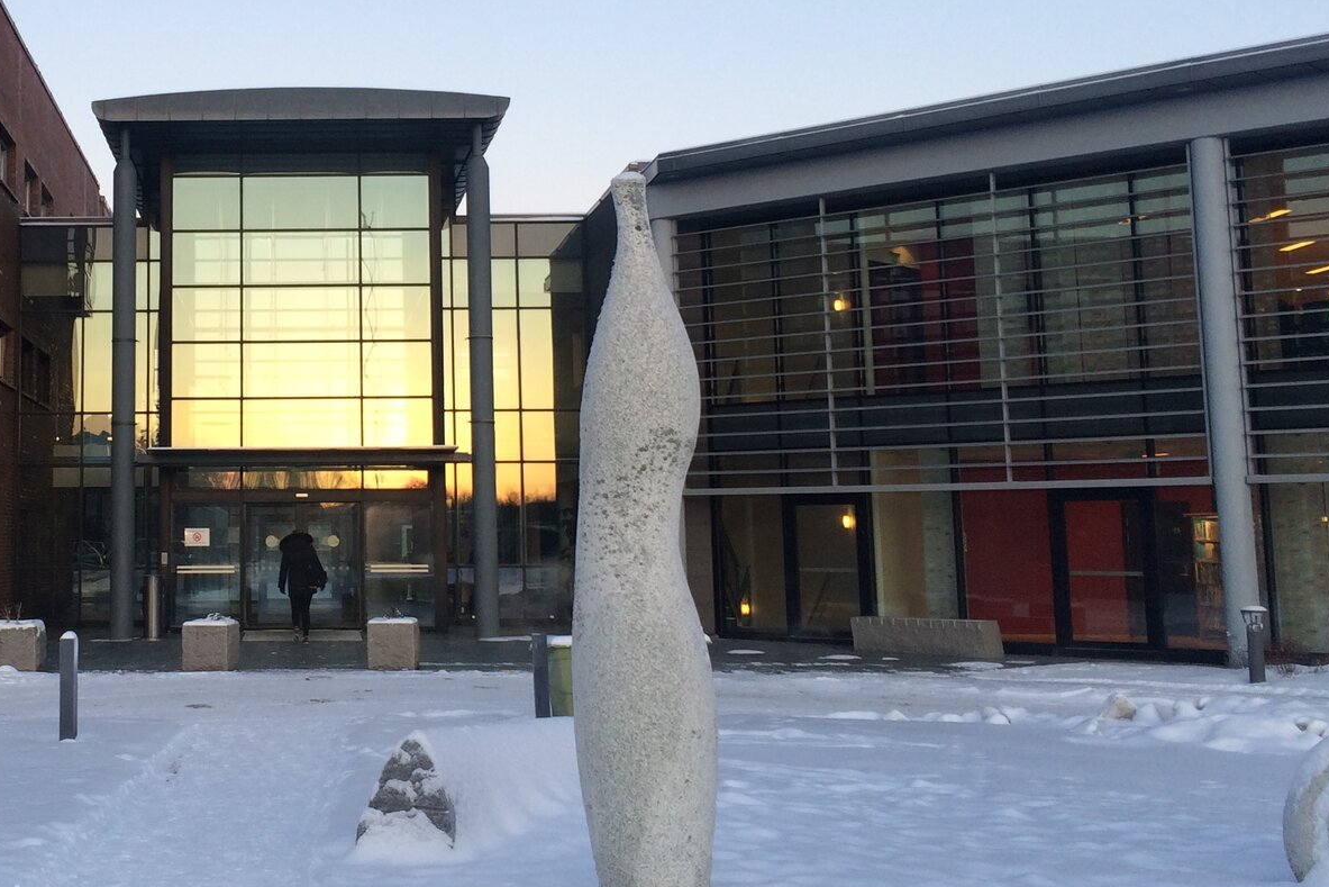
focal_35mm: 51
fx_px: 1883
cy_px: 282
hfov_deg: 37.4
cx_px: 247
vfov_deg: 26.3
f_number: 2.2
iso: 32
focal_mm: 4.15
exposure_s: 1/107
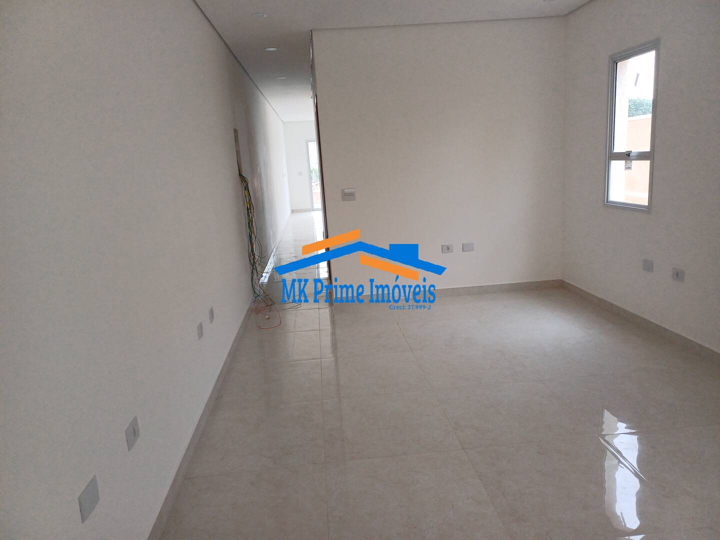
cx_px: 360
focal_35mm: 25
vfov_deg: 54.9
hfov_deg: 69.4
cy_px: 270
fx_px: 520
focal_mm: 4.65
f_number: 1.8
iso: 160
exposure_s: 1/60
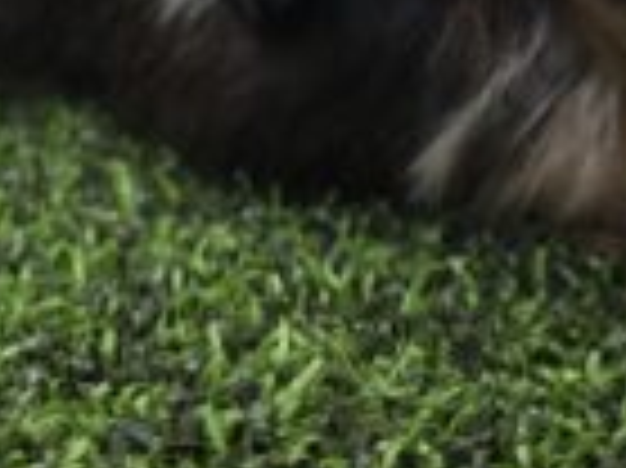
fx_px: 3072
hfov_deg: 11.6
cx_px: 189
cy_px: -626
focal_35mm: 170
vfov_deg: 8.1
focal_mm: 6.3
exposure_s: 1/120
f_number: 1.7
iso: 32
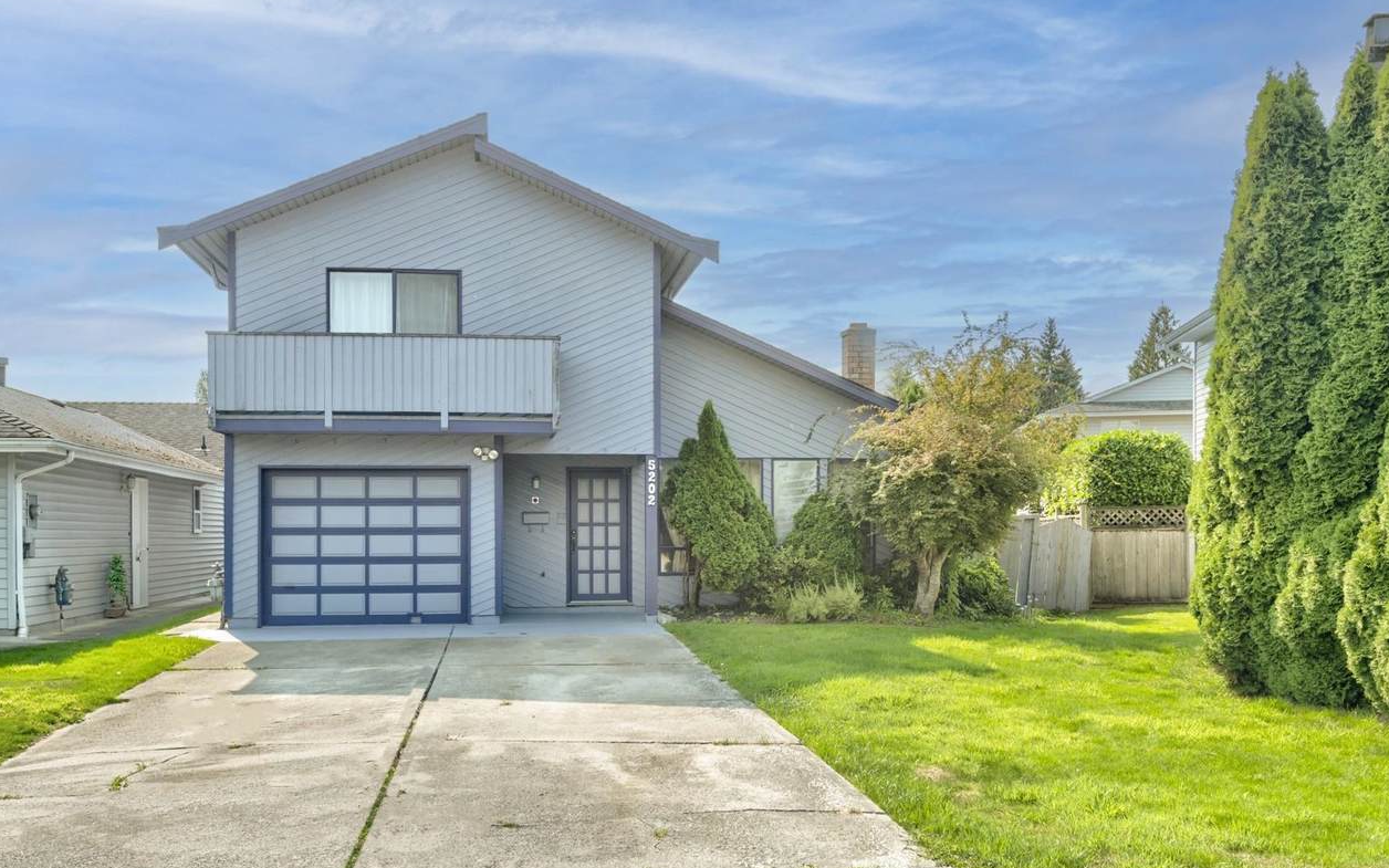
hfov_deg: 68.4
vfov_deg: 46.0
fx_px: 1022
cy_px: 445
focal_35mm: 27
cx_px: 686
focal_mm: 26
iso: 80
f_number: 6.3
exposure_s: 1/400
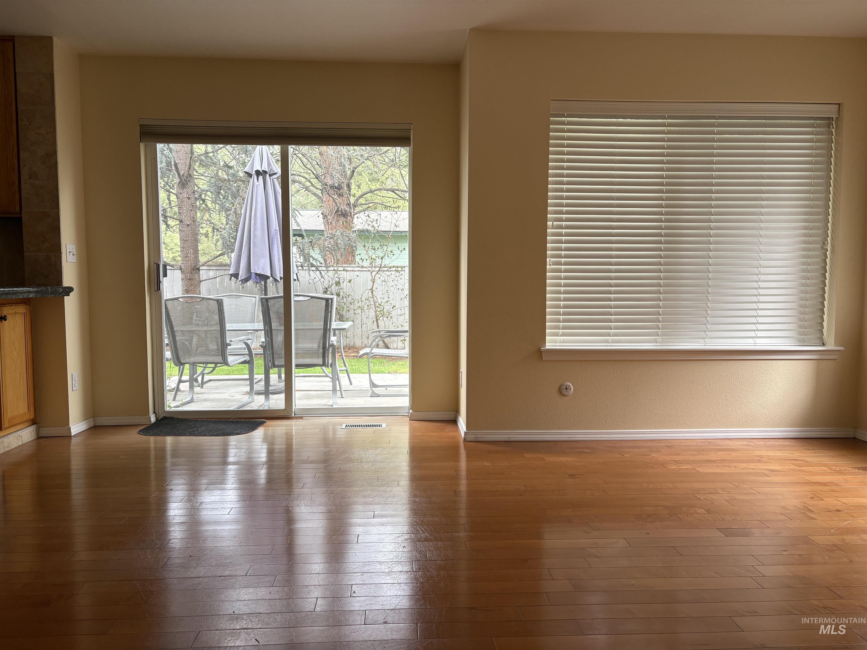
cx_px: 434
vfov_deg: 53.1
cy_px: 325
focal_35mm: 26
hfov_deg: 67.3
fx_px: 651
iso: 100
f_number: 1.6
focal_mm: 5.96
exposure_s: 1/122
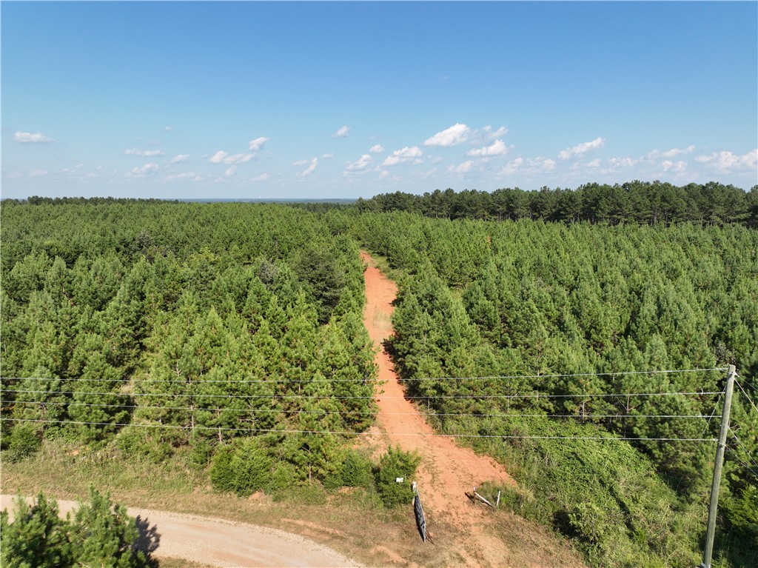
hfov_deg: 71.6
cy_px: 284
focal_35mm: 24
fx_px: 525
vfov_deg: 56.8
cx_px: 379
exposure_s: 1/200
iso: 100
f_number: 2.8
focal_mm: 12.29
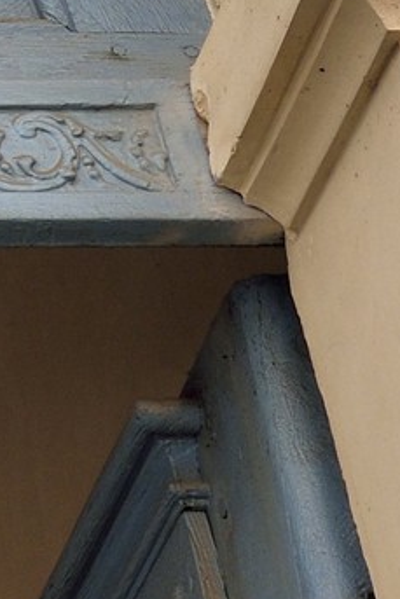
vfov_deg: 9.4
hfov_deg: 5.7
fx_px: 3613
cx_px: -985
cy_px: -112
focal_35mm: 217
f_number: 10
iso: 400
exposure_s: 1/250
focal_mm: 31
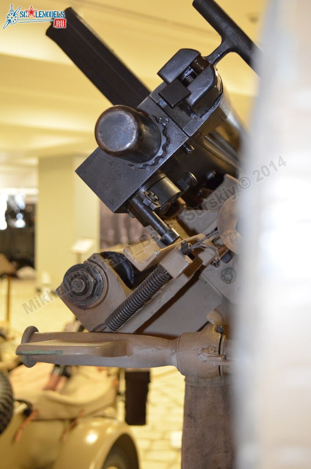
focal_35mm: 52
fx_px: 683
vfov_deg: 37.9
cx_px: 156
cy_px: 234
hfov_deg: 25.6
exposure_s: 1/60
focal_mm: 35
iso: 2500
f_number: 5
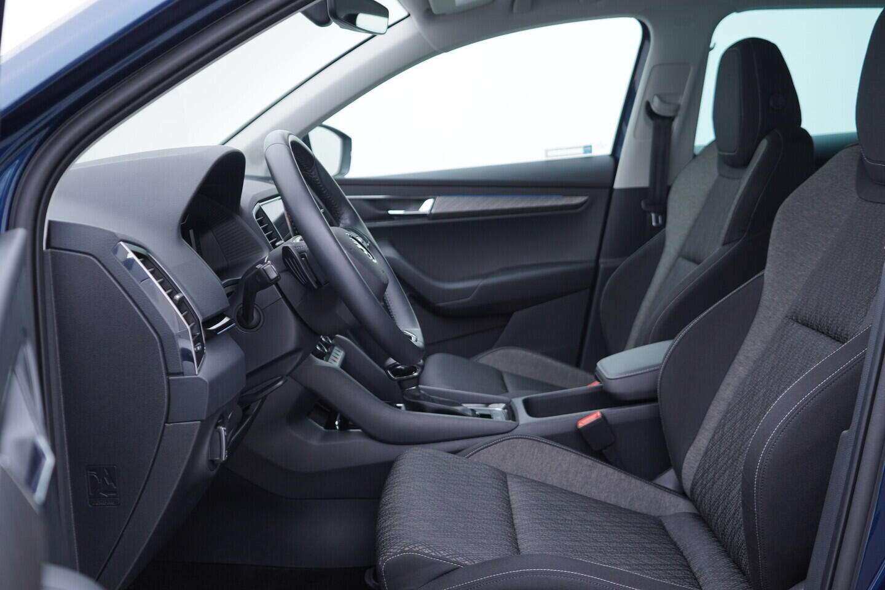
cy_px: 295
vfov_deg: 36.9
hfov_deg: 53.1
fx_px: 885
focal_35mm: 36
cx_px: 442
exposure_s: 1/40
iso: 125
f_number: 2.8
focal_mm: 24
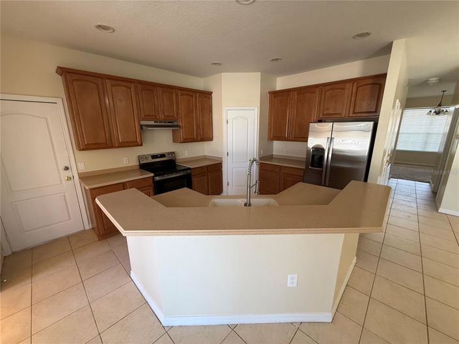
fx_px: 186
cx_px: 230
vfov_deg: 85.6
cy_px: 172
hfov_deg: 102.1
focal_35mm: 14
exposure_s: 1/60
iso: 200
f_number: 2.2
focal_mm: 2.22
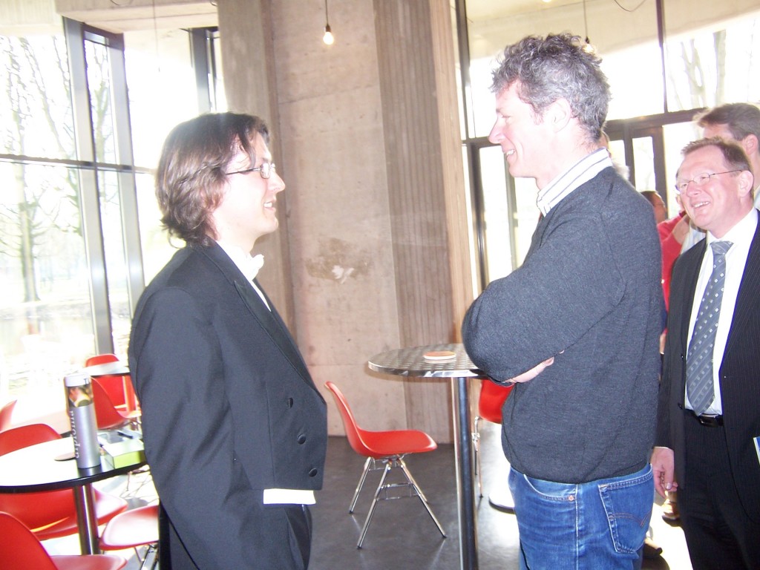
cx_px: 380
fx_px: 725
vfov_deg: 42.9
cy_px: 285
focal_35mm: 33
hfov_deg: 55.4
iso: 140
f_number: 2.8
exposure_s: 1/60
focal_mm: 5.5
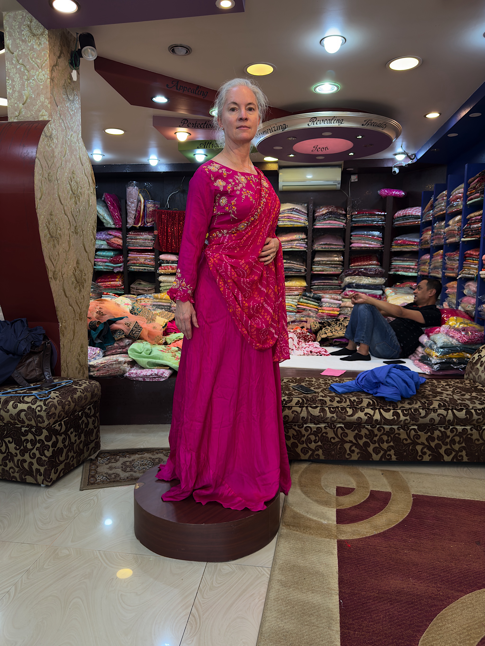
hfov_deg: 56.8
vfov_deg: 71.6
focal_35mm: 24
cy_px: 323
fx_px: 448
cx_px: 242
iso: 100
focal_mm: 6.76
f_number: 1.78
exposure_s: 1/100
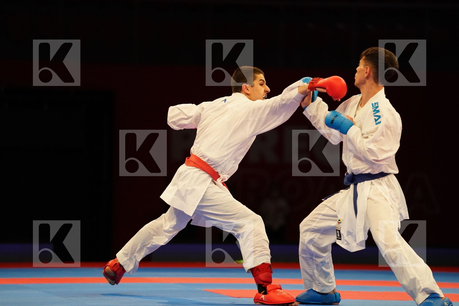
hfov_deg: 10.4
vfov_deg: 6.9
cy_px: 153
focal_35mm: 198
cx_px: 230
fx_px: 2524
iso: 3200
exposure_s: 1/1000
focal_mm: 198
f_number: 2.8
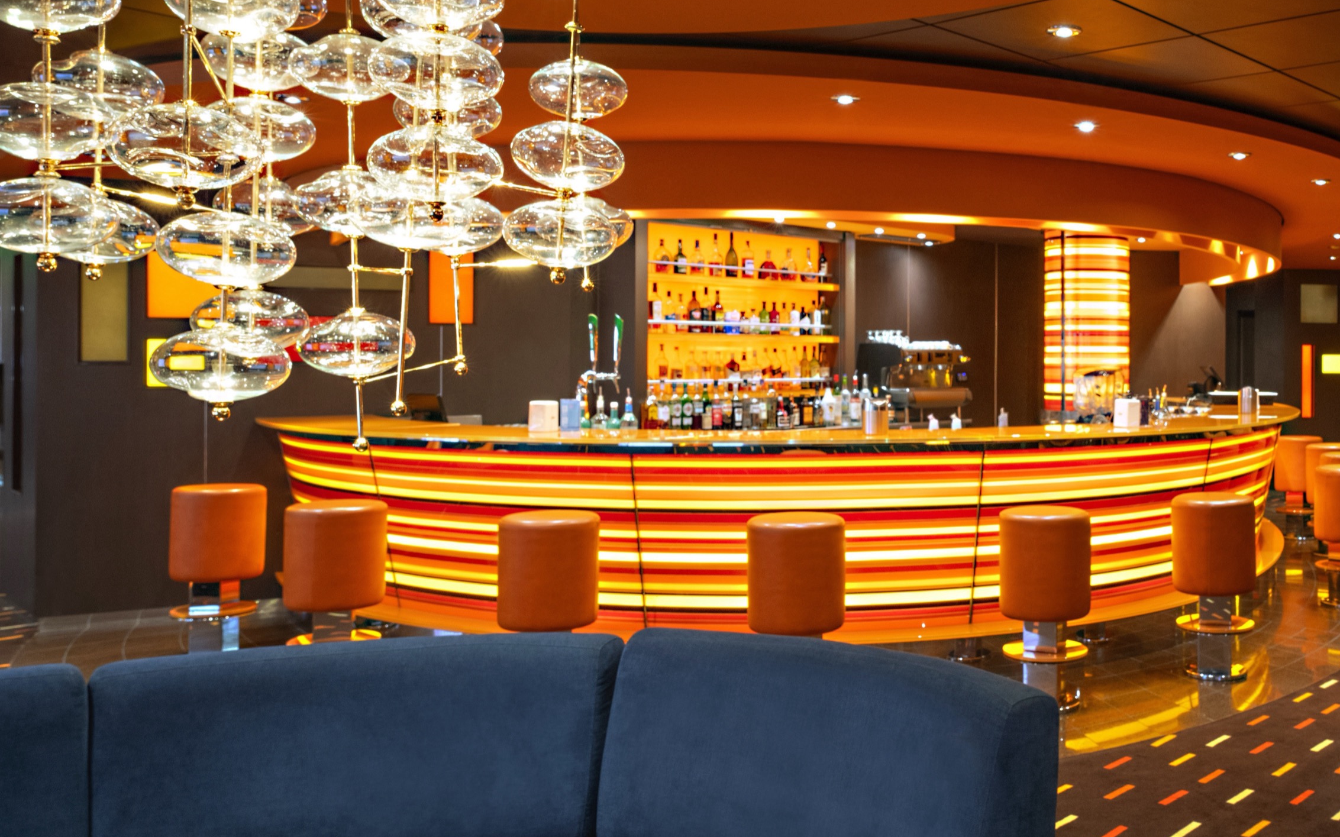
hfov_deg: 51.6
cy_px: 373
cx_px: 1013
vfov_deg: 35.3
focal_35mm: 36
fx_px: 1315
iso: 400
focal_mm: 20
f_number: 11
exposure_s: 1
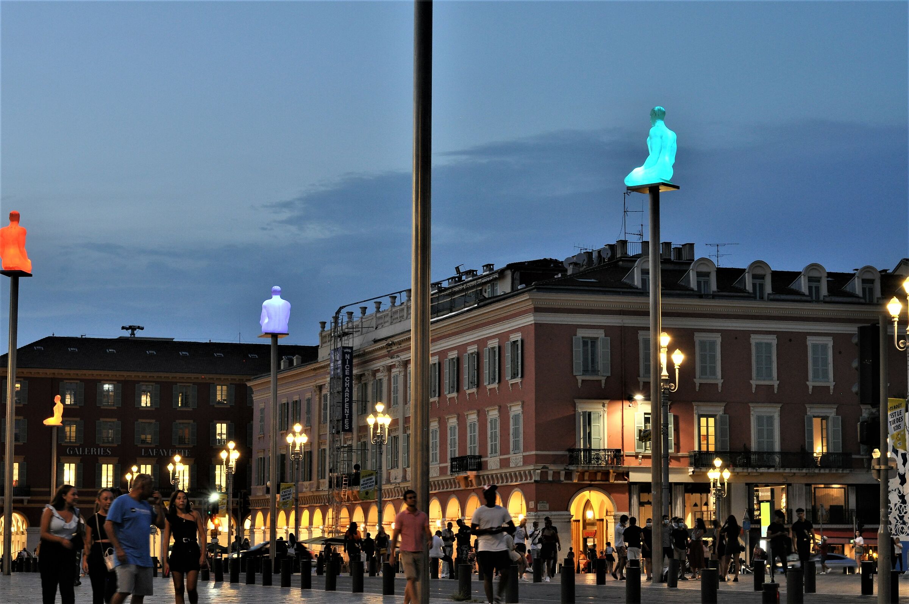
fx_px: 1891
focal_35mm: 75
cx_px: 454
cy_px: 302
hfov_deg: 27.0
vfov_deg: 18.1
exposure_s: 1/15
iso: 800
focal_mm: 50
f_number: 6.7
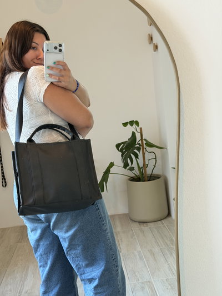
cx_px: 111
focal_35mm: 48
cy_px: 148
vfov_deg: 39.6
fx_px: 410
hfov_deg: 30.3
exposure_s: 1/33
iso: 320
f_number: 1.78
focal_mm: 6.76
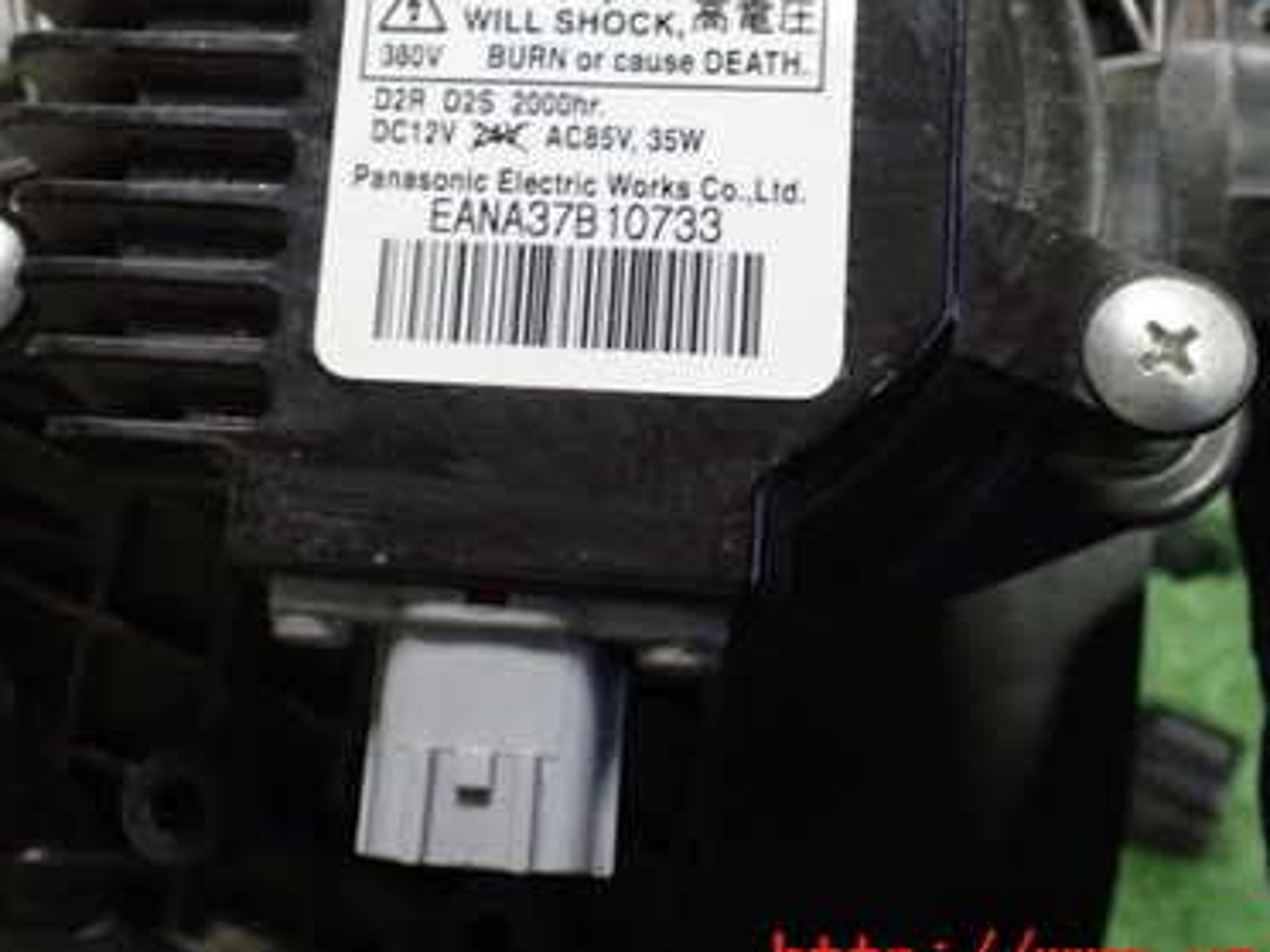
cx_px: 519
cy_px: 242
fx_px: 2128
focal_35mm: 58
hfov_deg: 33.1
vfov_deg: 25.0
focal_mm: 6.37
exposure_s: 1/30
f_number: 2.5
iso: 800
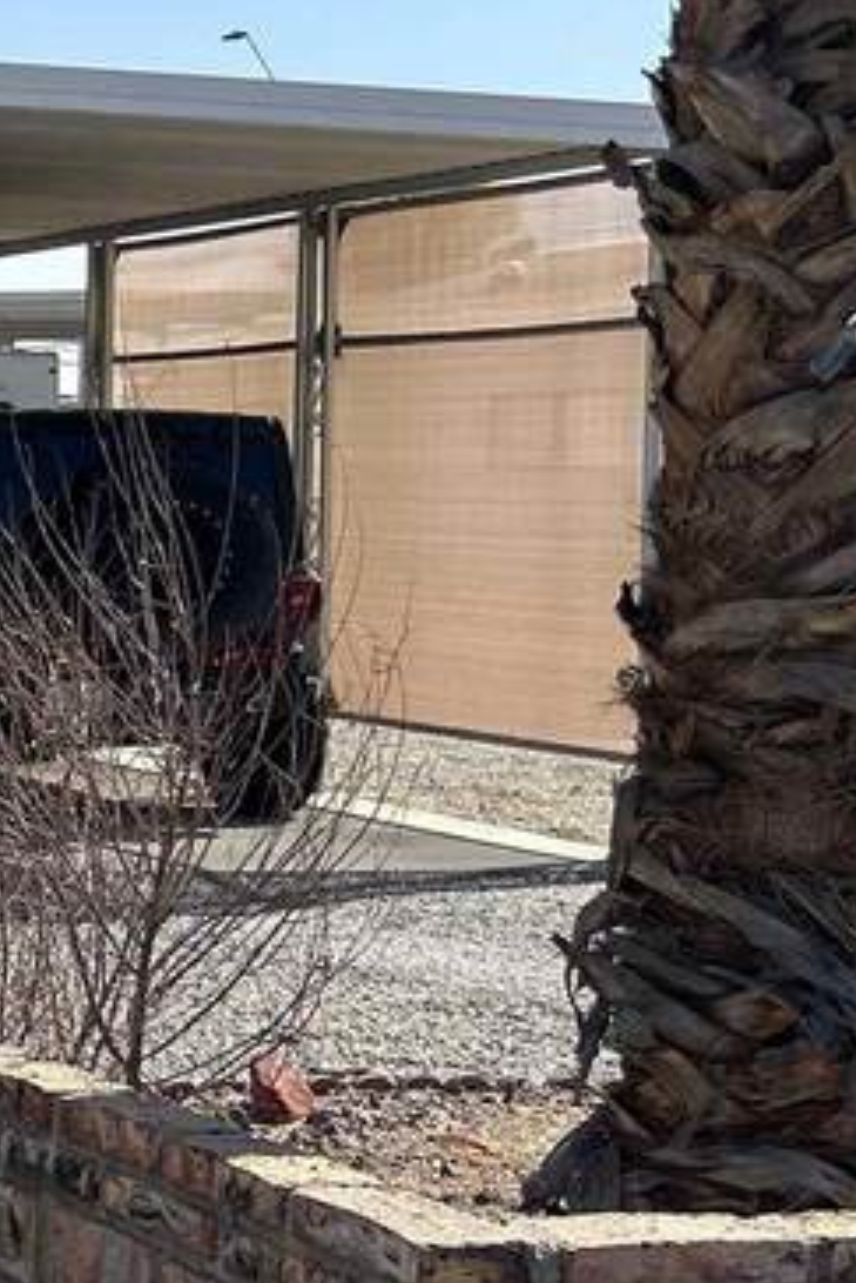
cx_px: -1022
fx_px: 3385
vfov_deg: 21.4
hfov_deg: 12.2
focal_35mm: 95
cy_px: 670
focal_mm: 5.7
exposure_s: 1/4831
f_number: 1.5
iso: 50
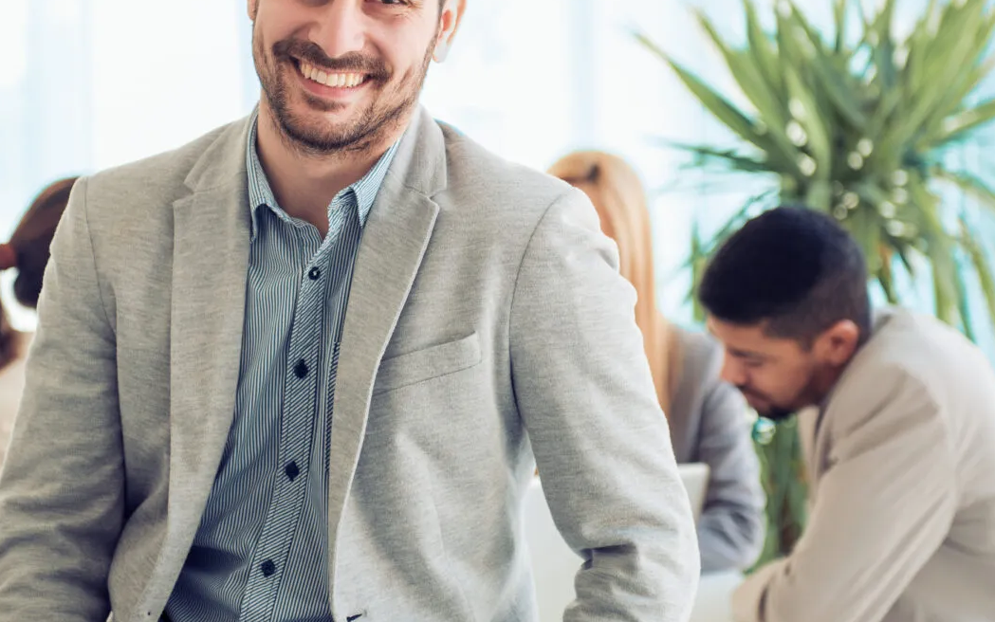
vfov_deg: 12.8
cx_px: 467
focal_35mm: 102
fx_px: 2766
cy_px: 233
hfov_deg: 20.4
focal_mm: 70
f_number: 2.8
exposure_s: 1/125
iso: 320
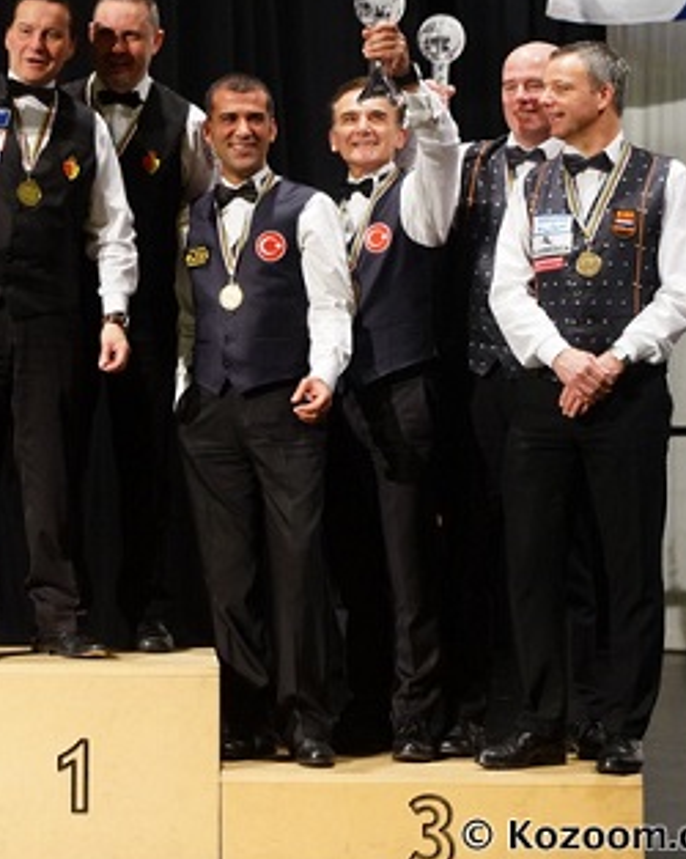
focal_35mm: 108
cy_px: 169
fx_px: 2744
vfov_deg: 17.6
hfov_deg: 14.1
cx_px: 69
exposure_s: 1/40
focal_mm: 45
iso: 2000
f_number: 4.5
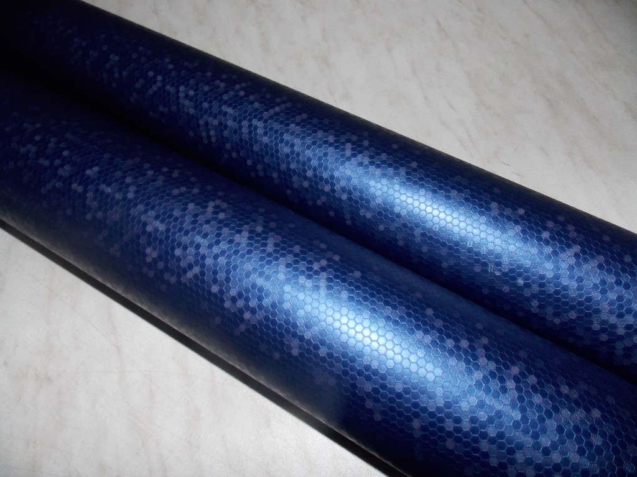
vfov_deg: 58.9
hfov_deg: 73.9
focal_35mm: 23
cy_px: 238
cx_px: 318
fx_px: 423
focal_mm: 4
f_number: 3.1
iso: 200
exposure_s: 1/30
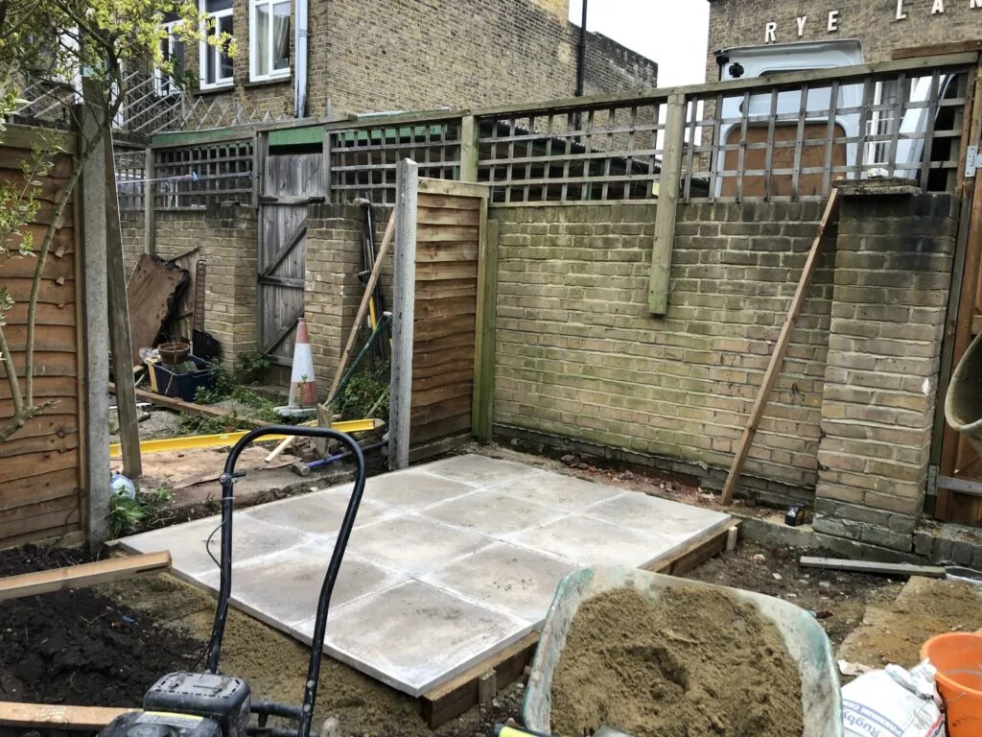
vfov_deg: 49.7
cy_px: 368
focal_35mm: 28
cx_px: 491
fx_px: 794
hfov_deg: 63.4
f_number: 1.8
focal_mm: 3.99
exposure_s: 1/40
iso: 25
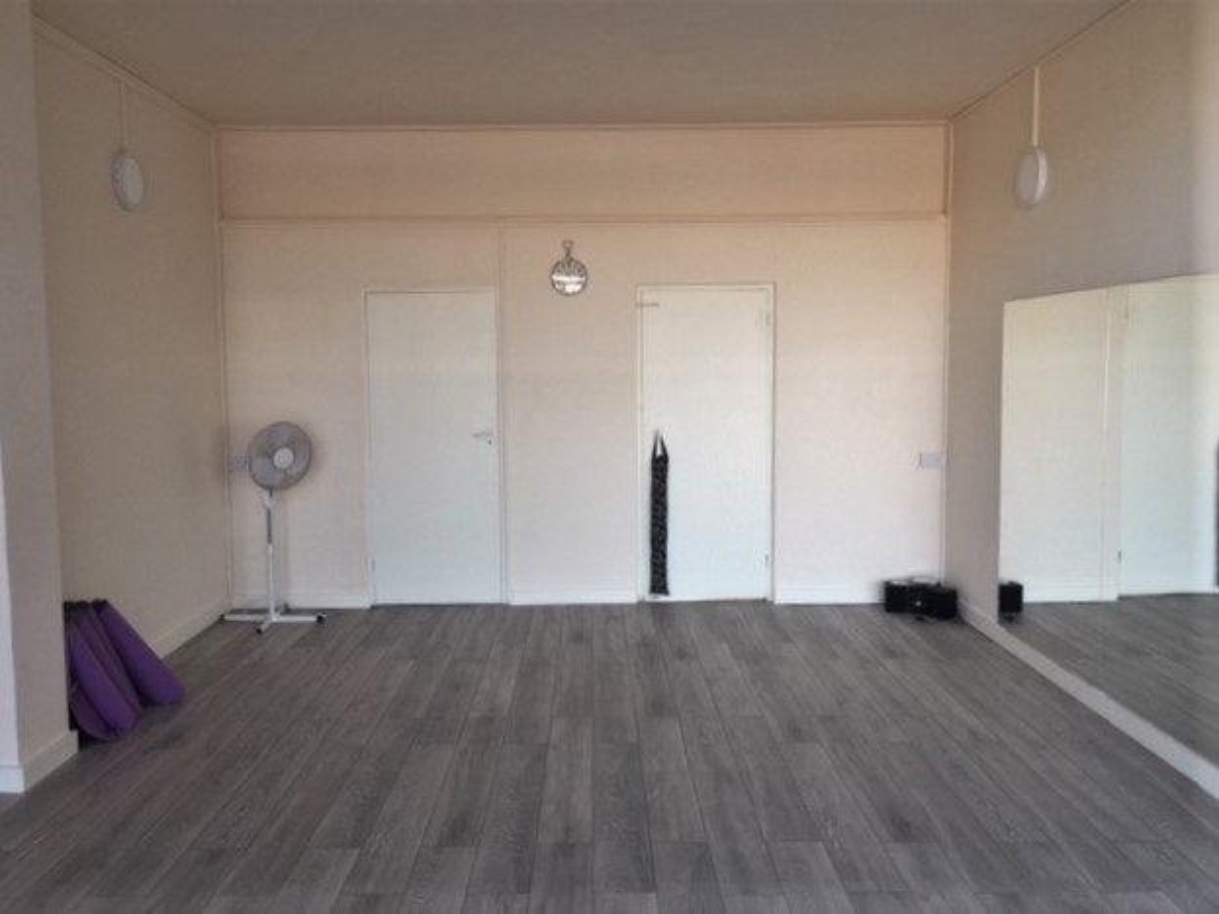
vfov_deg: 48.2
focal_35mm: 29
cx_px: 610
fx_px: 1021
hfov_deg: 61.7
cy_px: 457
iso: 32
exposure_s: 1/33
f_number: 2.2
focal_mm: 4.15
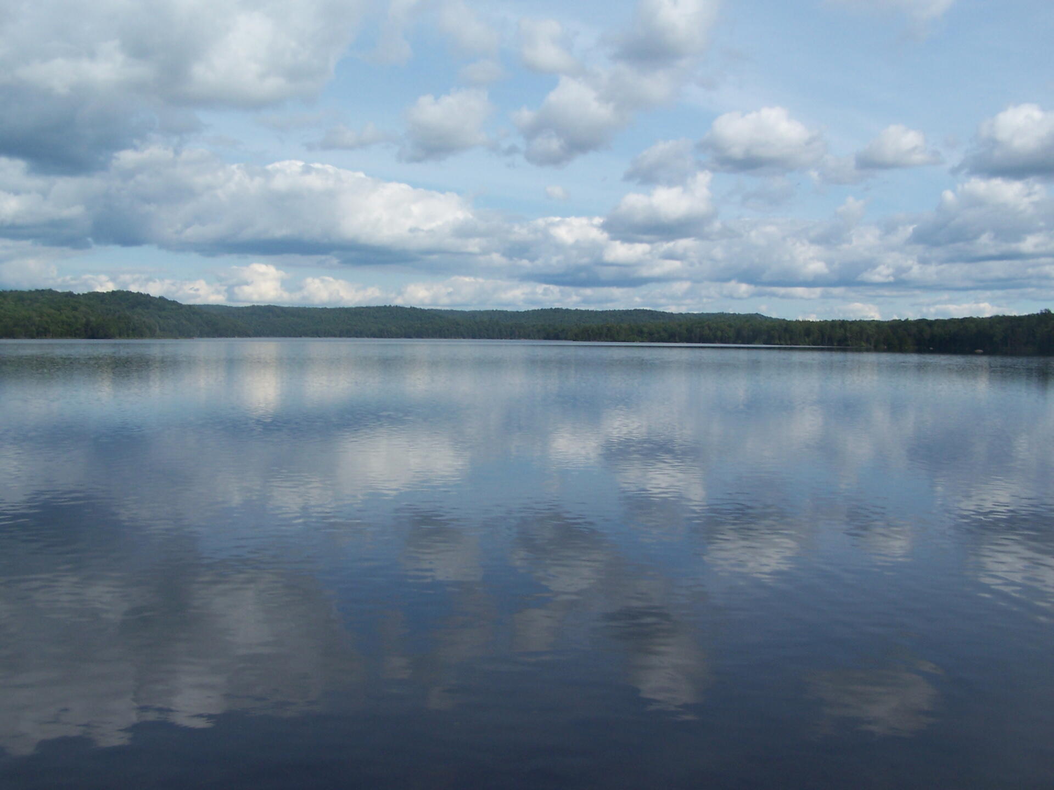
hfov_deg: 49.0
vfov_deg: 37.7
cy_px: 395
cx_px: 527
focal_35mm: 38
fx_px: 1157
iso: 80
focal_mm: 6.3
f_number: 4
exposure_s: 1/1000
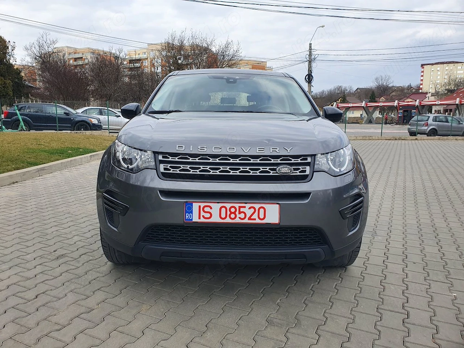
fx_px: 349
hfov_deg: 67.3
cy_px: 174
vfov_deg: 53.1
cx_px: 232
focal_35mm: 26
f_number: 2.4
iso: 50
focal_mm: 4.32
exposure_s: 1/502
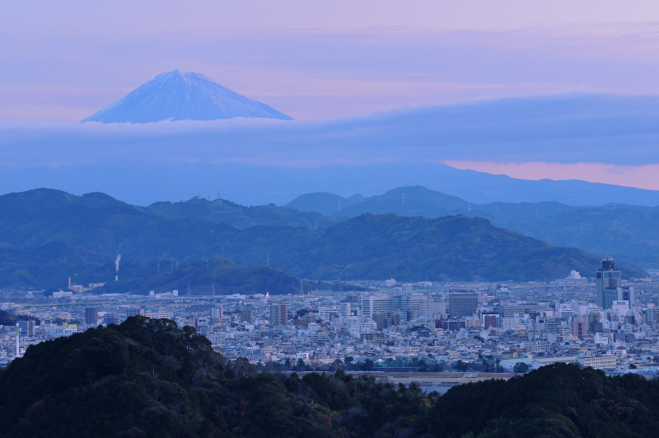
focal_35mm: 165
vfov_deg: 8.3
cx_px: 330
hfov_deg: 12.5
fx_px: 3016
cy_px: 219
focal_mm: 110
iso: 200
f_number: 11
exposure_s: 1/2.5
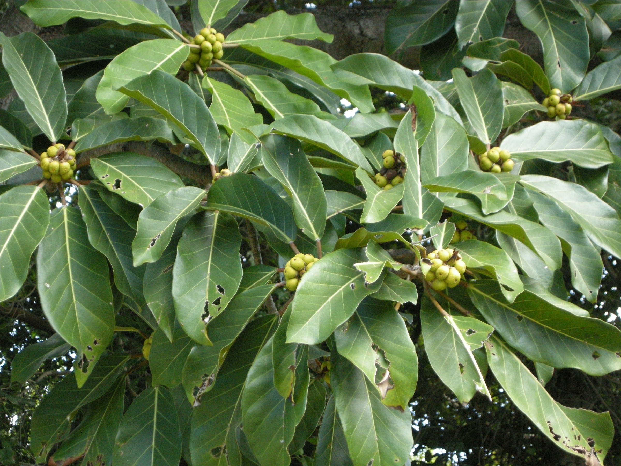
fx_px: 2207
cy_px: 233
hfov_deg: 16.0
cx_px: 310
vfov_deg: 12.0
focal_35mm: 123
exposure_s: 1/128
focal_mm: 26.3
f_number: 5.3
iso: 400
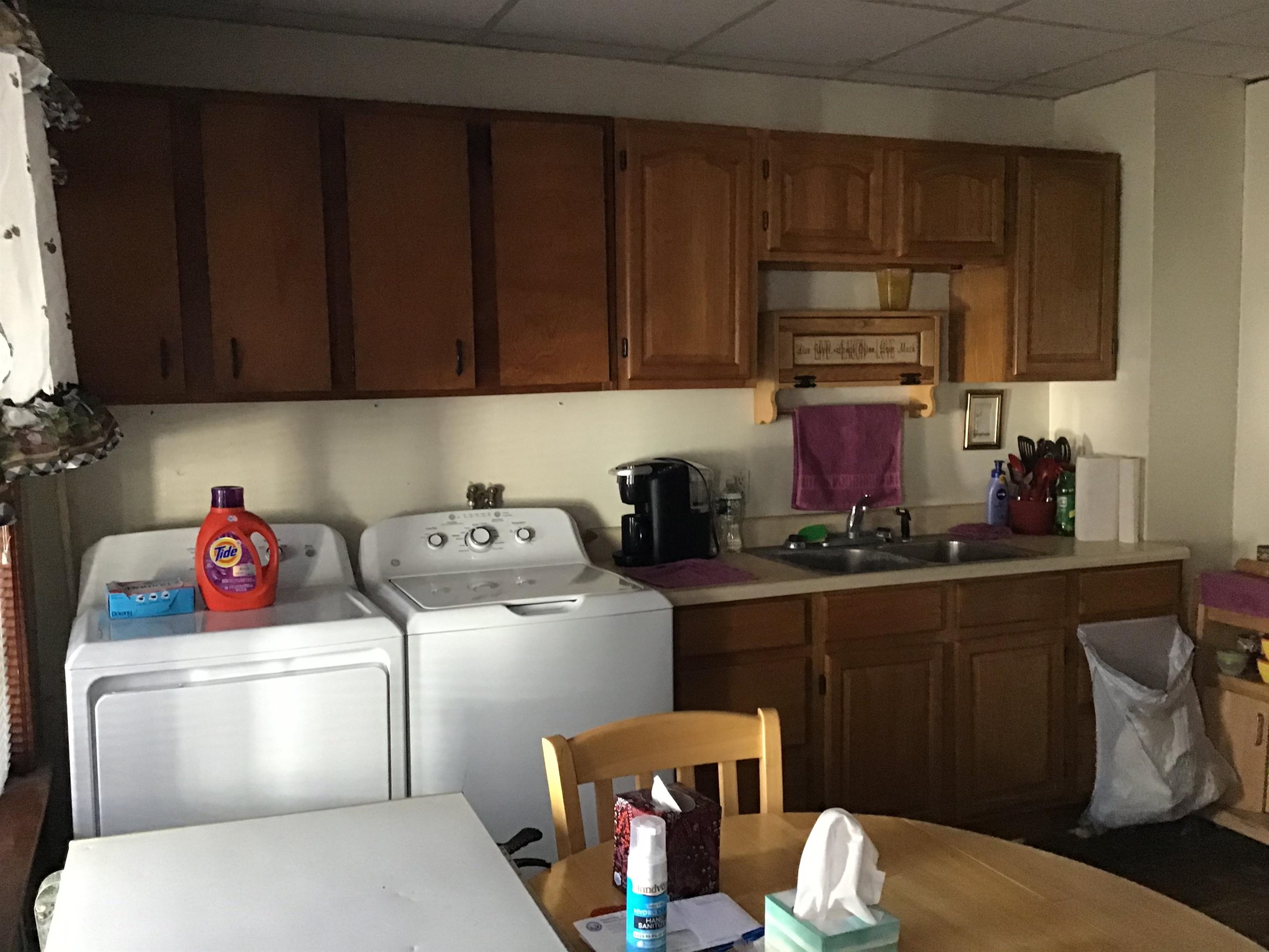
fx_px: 1136
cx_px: 634
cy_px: 476
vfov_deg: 45.4
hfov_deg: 58.4
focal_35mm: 31
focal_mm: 3.3
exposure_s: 1/15
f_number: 2.4
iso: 250
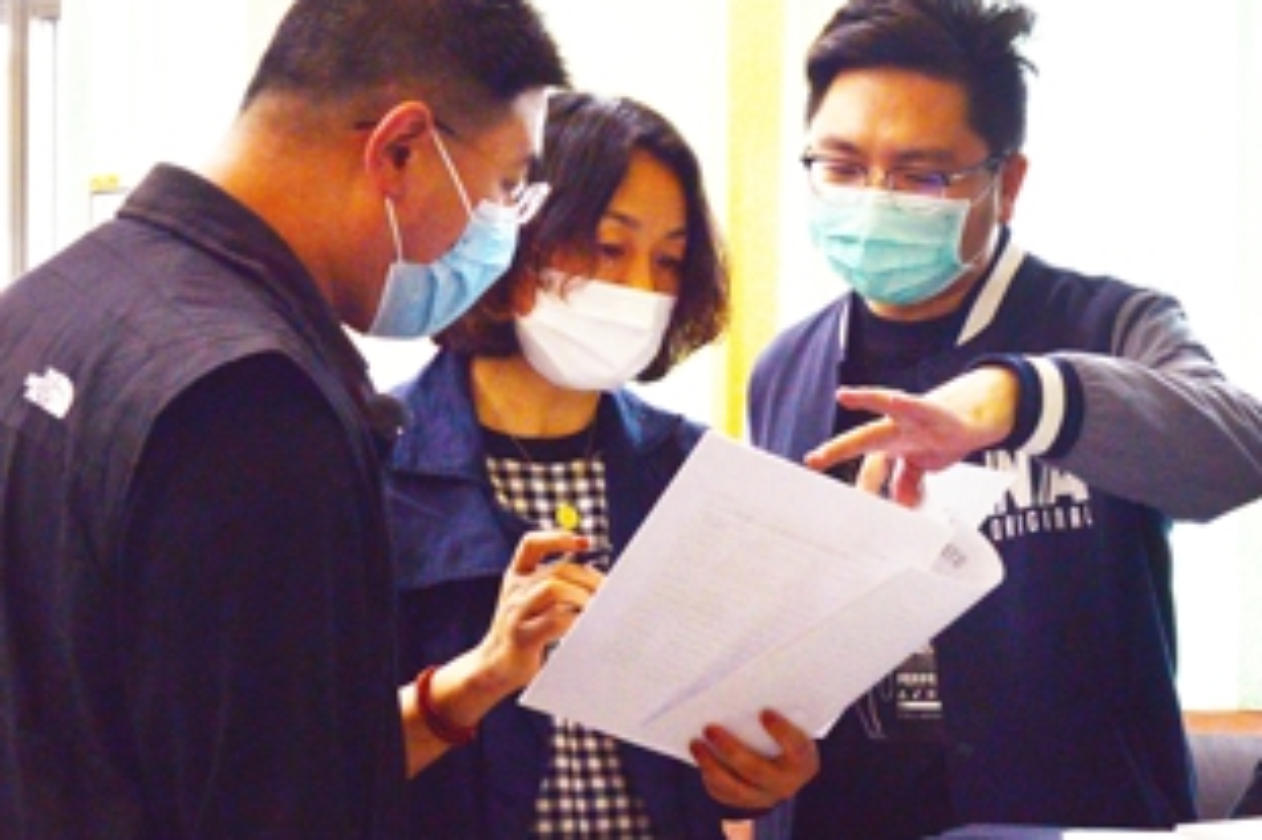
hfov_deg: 24.1
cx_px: 1010
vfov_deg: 16.4
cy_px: 323
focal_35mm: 83
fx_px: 2908
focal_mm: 38
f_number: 7.1
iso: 1600
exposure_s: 1/200
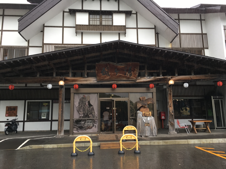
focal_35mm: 29
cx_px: 113
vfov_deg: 48.2
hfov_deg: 61.7
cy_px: 84
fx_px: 189
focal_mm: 4.15
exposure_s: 1/120
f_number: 2.2
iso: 32
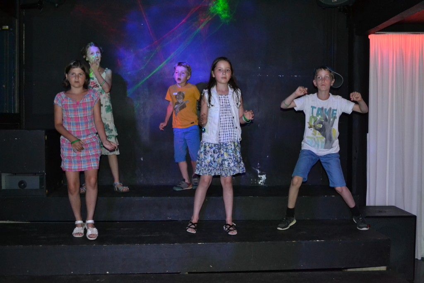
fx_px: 459
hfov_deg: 49.5
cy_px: 142
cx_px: 212
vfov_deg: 34.2
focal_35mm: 39
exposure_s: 1/60
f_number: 4.2
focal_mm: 26
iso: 3200
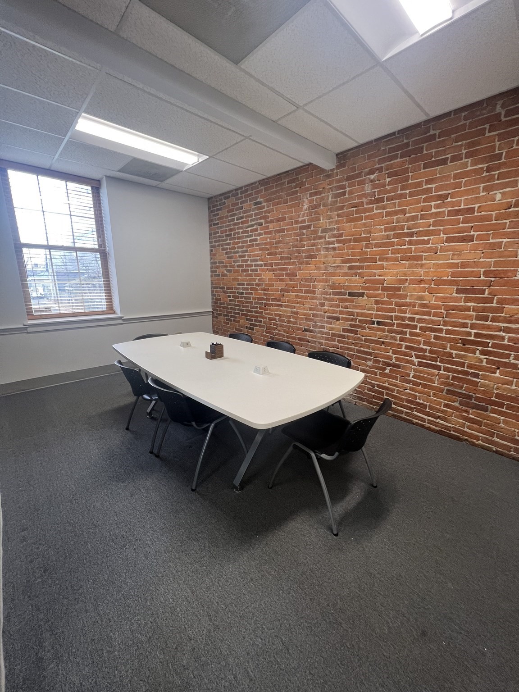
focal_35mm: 13
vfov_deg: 106.2
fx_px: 260
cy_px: 346
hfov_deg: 89.9
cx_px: 260
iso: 160
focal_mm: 1.57
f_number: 1.8
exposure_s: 1/120
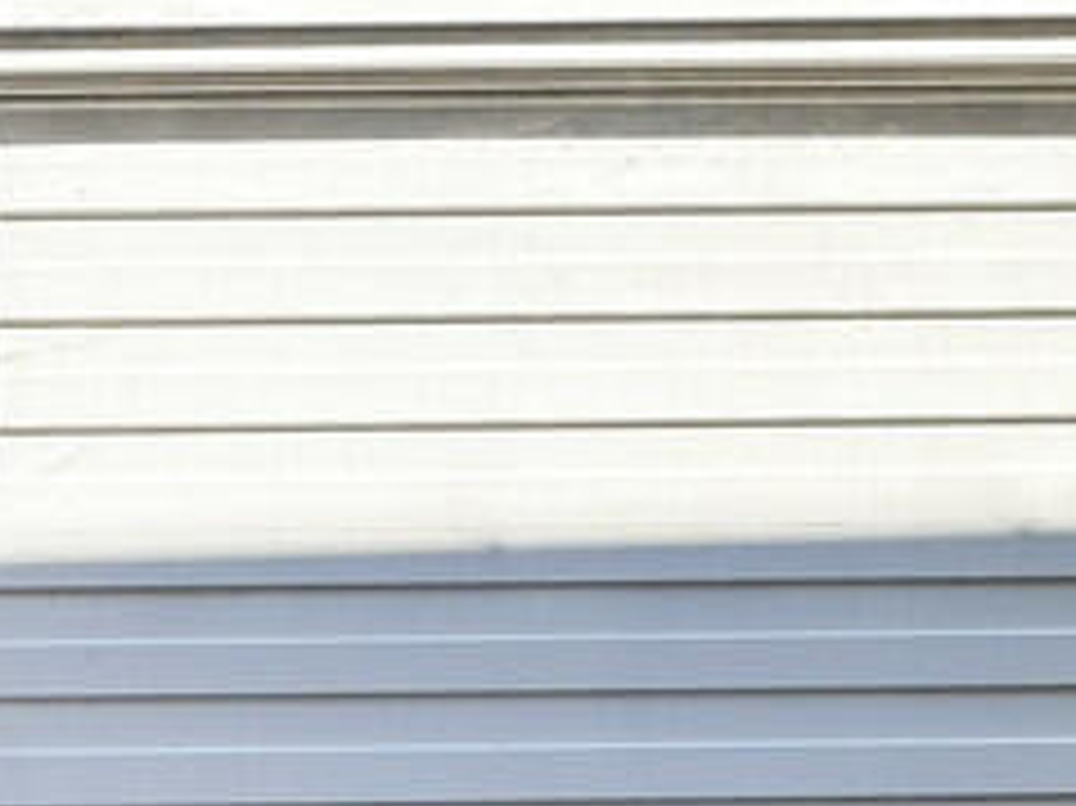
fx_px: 1864
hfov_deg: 31.8
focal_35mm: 60
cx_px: 770
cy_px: 662
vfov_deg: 24.0
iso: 50
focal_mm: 2.22
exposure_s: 1/997
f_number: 2.2
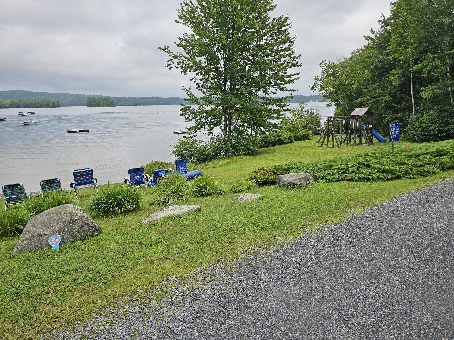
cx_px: 227
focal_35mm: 23
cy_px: 170
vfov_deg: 58.9
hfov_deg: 73.9
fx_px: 302
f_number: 1.7
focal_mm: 6.3
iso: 10
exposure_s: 1/784
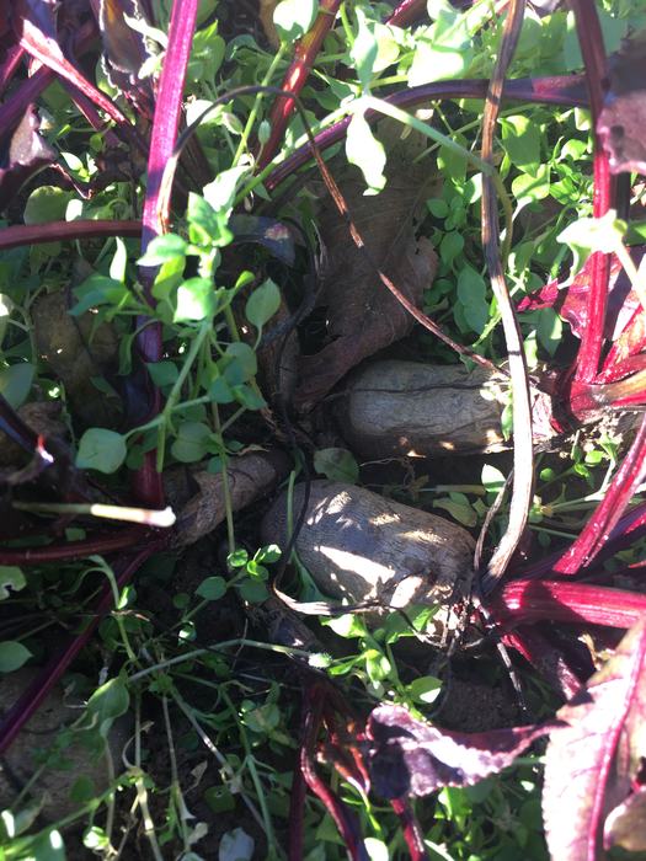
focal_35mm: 29
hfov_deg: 48.2
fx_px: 722
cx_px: 323
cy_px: 430
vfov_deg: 61.7
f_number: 2.2
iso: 32
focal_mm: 4.15
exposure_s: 1/120
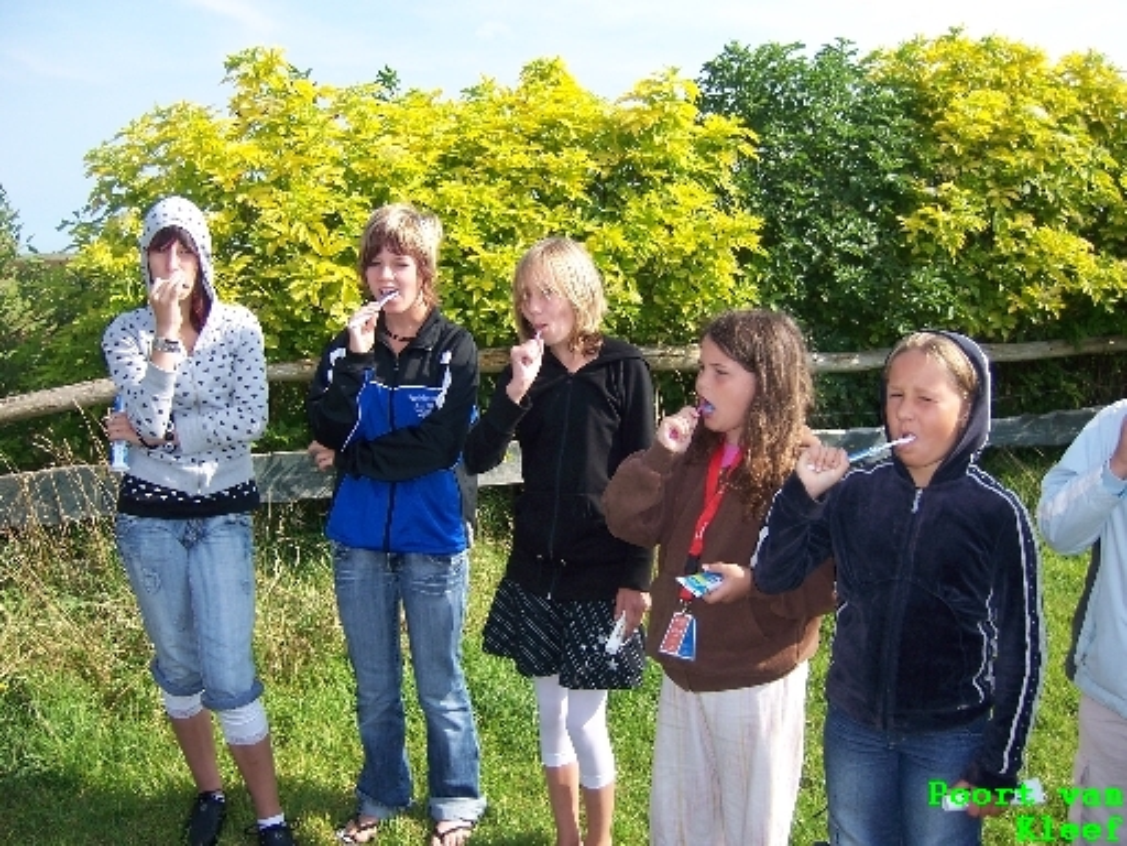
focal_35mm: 36
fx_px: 1172
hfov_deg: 51.4
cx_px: 564
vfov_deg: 39.7
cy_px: 423
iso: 80
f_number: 2.8
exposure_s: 1/640
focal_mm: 6.2
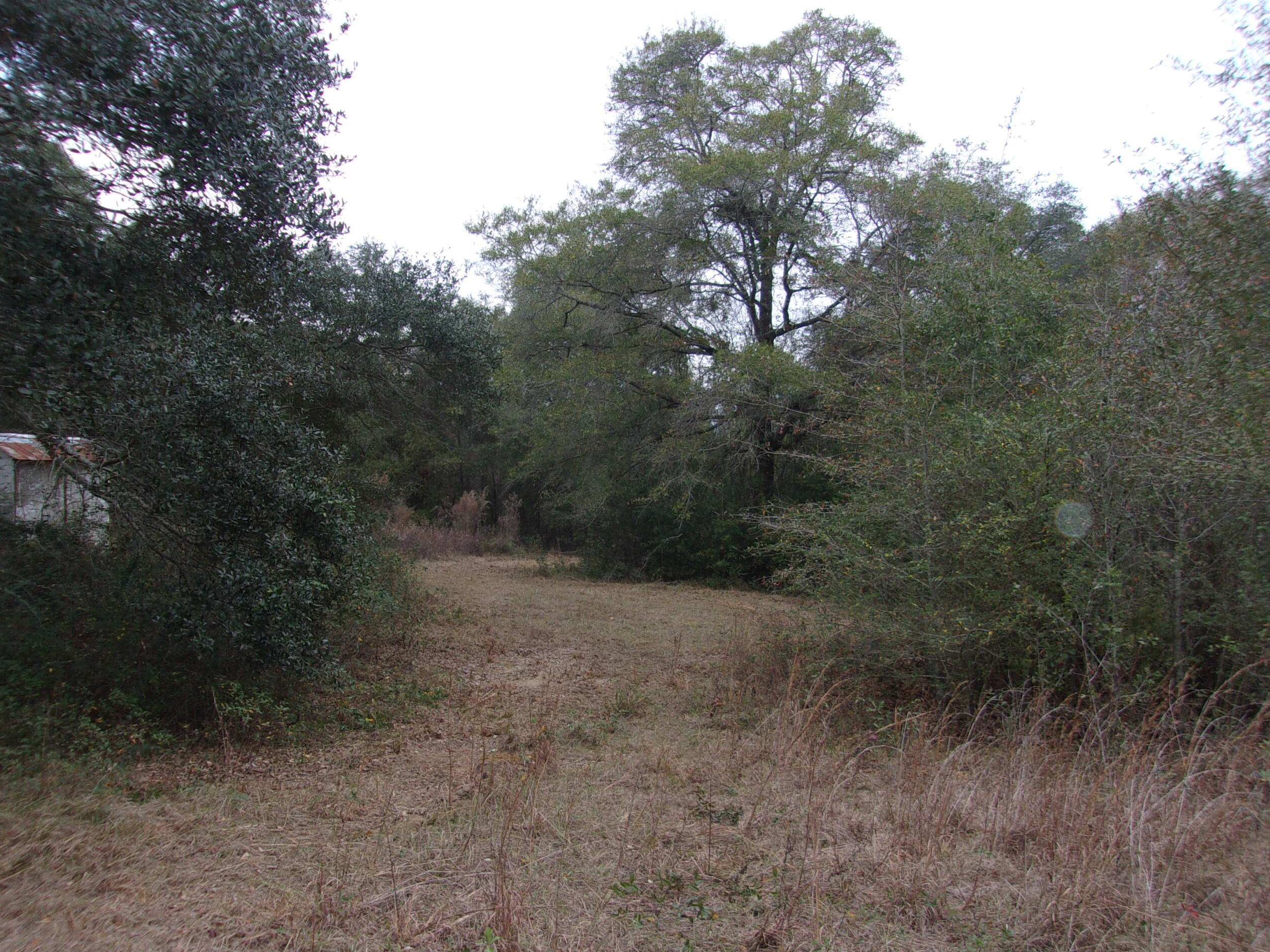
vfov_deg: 44.2
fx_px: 1174
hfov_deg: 56.8
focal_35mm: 32
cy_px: 487
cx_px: 637
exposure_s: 1/340
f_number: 3
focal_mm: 4.9
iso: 80
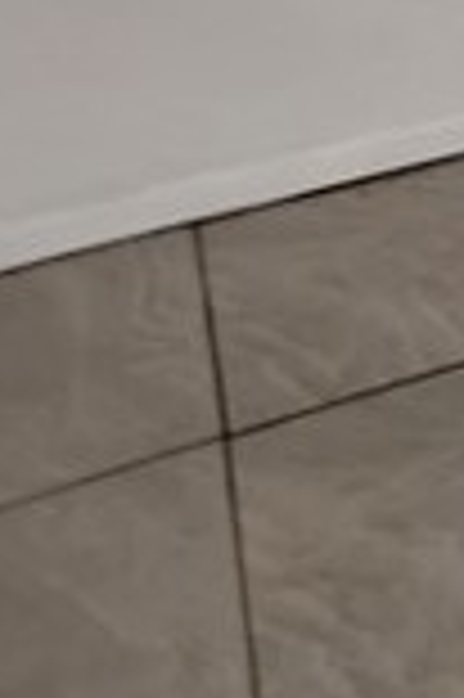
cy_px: -822
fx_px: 1918
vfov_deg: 15.2
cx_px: 2122
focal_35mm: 99
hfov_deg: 7.0
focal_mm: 10
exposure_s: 1/250
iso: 400
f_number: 8
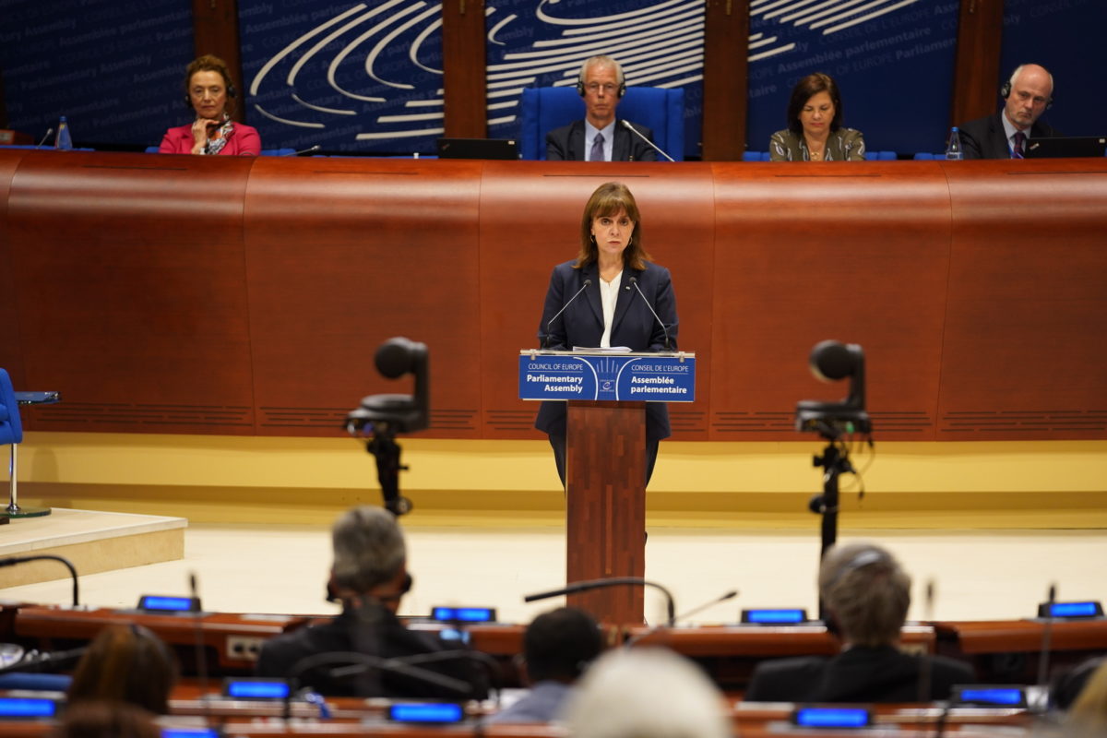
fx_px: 6150
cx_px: 554
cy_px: 369
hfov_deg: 10.3
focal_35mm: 200
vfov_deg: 6.9
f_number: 2.8
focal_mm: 200
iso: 1250
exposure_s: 1/125
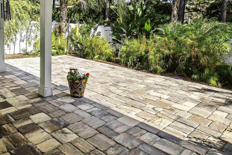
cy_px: 39
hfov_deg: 59.1
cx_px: 61
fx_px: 193
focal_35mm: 30
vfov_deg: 42.2
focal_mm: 15
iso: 320
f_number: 6.3
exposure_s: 1/400
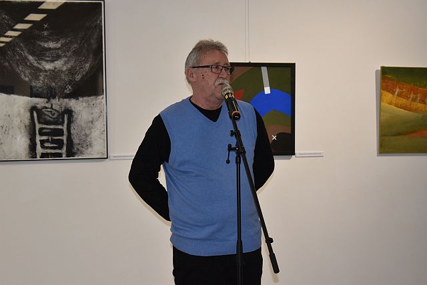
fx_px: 979
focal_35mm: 82
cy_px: 142
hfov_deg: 24.6
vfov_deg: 16.6
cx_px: 214
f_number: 5.6
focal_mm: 55
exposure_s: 1/125
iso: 800
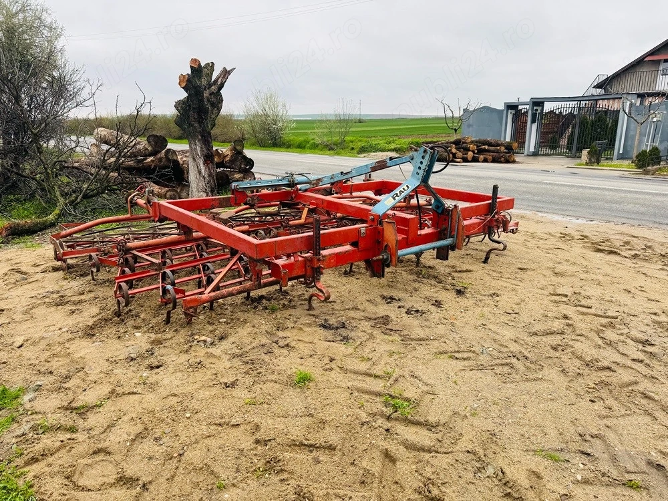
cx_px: 334
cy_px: 250
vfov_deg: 56.8
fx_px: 463
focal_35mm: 24
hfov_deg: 71.6
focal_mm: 6.76
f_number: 1.78
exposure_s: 1/700
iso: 80
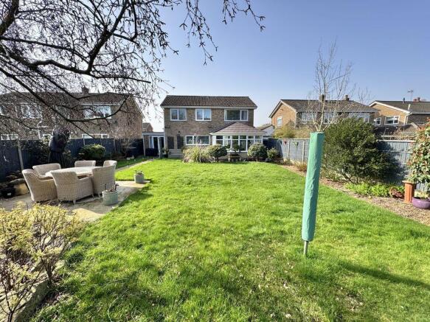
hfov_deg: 102.1
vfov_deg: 85.7
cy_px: 161
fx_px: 174
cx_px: 215
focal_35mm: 14
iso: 50
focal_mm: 2.22
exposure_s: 1/812
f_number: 2.2
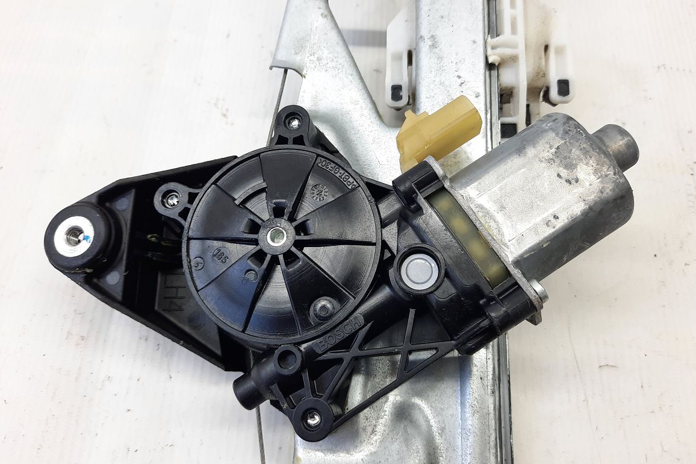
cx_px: 353
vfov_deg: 47.9
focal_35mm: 27
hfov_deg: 67.4
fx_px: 522
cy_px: 214
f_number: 2
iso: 80
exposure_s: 1/50
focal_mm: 4.6
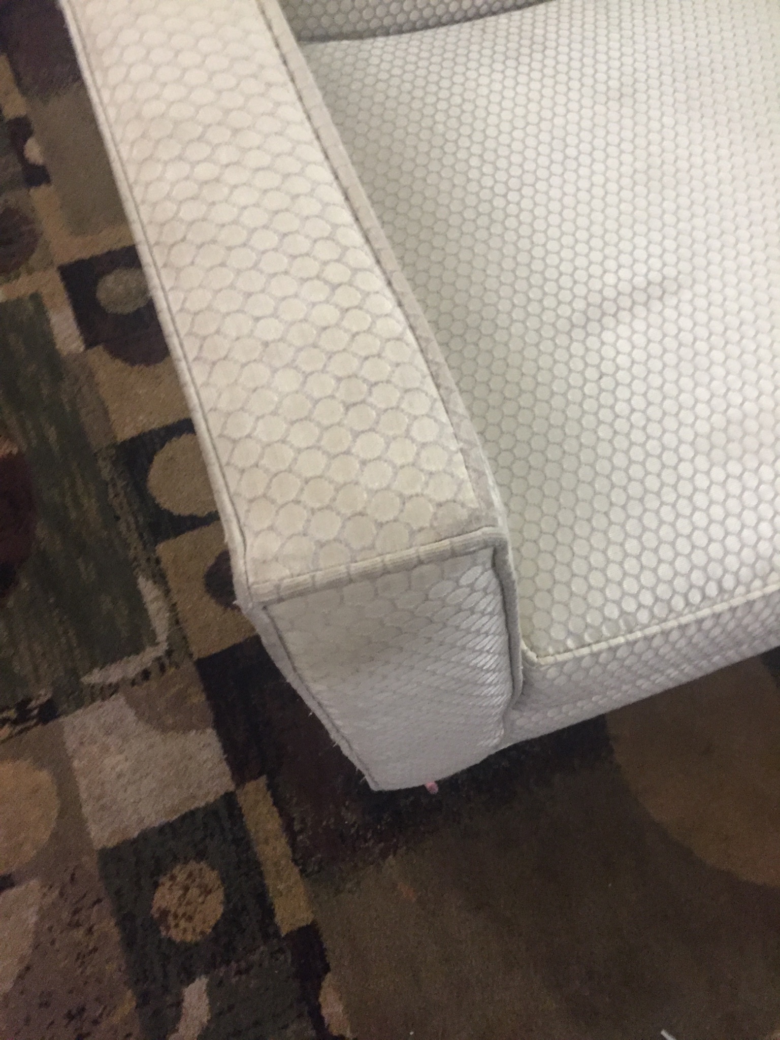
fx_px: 871
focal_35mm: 29
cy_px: 520
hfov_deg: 48.2
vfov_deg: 61.7
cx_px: 390
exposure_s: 1/15
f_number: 2.2
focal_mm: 4.15
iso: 320
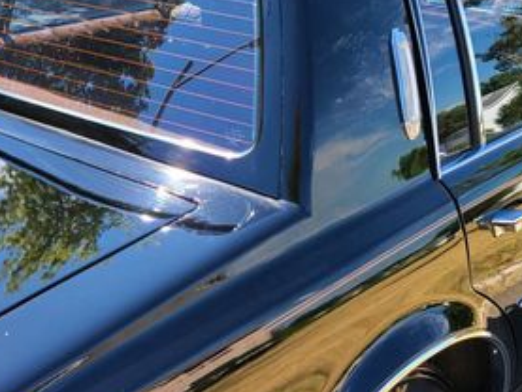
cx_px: 185
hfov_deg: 32.0
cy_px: 109
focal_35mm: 60
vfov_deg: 24.2
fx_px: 905
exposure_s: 1/415
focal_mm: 5.4
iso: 40
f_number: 1.8
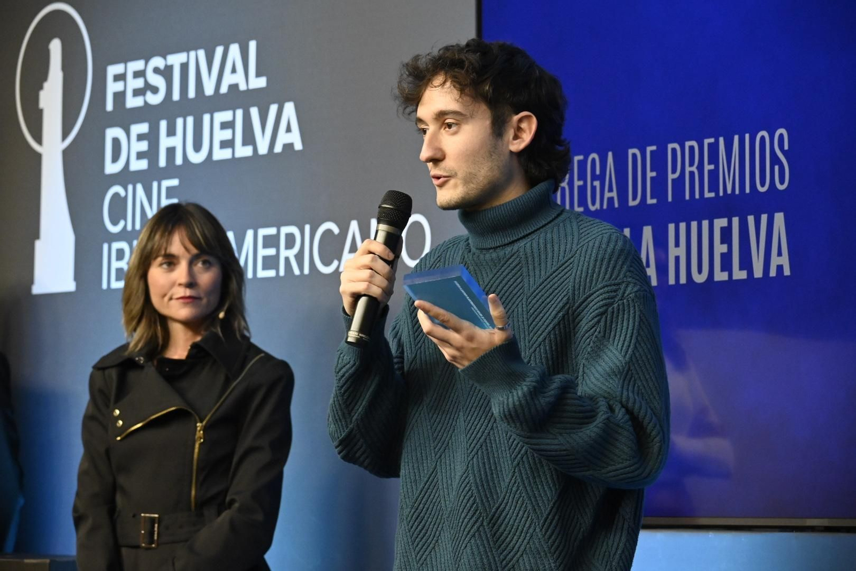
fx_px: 3317
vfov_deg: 9.8
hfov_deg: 14.7
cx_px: 428
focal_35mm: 140
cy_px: 286
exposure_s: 1/250
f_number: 6.3
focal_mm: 93
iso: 4000
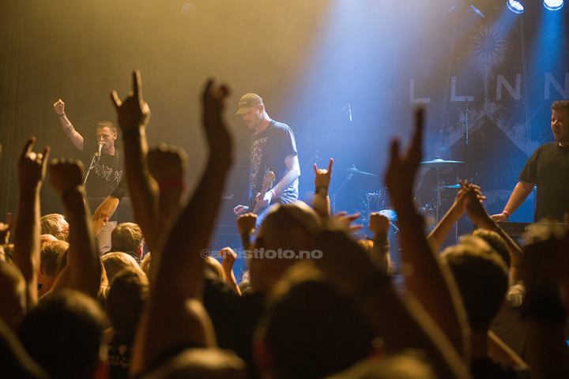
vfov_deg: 19.5
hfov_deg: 28.8
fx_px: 1106
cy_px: 190
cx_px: 284
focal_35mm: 70
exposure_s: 1/800
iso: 2500
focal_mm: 70
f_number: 2.8
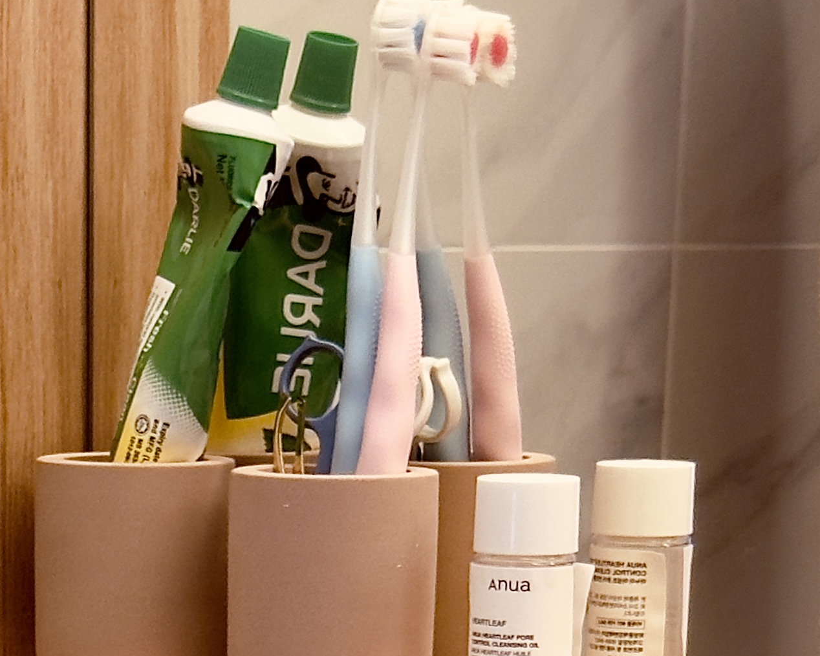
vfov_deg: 9.7
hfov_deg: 12.9
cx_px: 124
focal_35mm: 149
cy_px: 1266
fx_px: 3615
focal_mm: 6.76
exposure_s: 1/60
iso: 250
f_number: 1.78
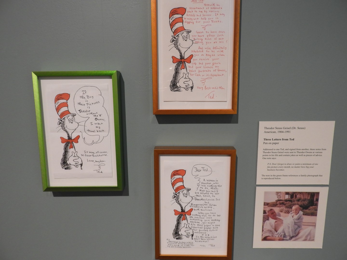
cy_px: 130
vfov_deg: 56.8
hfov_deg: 71.6
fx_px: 241
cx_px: 174
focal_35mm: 24
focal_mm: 4.3
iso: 360
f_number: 3.3
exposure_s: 1/30
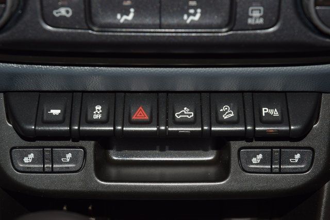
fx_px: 963
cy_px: 110
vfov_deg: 13.0
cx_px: 165
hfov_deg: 19.5
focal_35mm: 105
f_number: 8
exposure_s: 1/125
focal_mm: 70
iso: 100
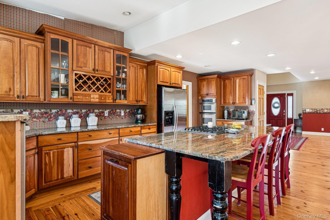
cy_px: 110
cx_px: 165
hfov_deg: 84.0
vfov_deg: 61.9
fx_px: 183
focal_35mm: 20
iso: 320
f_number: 8
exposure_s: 1/4
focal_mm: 20
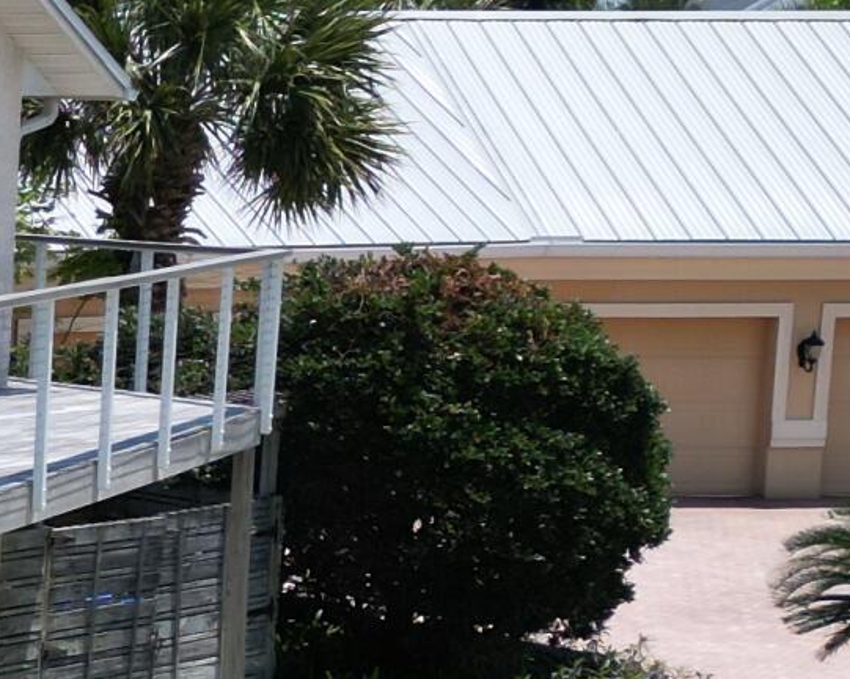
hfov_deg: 12.7
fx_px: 3268
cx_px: -943
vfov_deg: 11.8
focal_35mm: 130
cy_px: 523
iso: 120
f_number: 1.7
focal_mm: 6.72
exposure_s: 1/3200
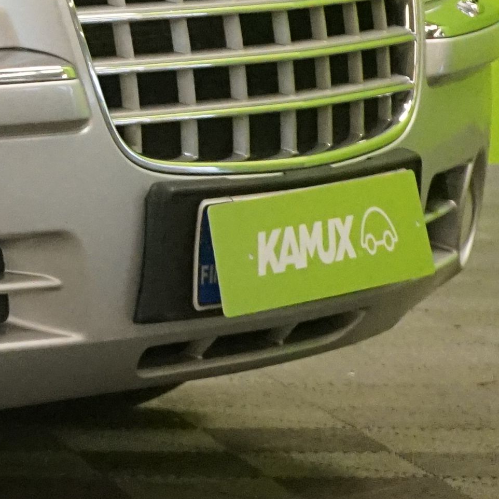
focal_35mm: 265
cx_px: -983
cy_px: -269
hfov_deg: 6.1
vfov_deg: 6.5
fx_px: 4322
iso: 6400
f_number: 5.6
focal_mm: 50
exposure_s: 1/320
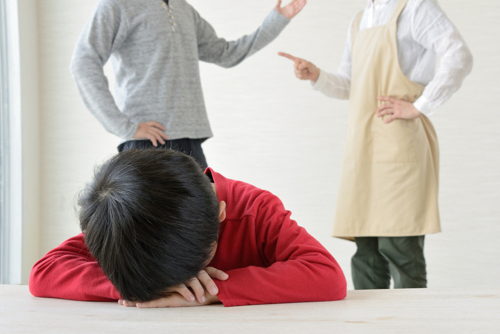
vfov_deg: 24.6
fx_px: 764
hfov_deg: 36.2
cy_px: 167
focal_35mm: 55
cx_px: 250
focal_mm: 55
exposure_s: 1/30
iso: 800
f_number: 10
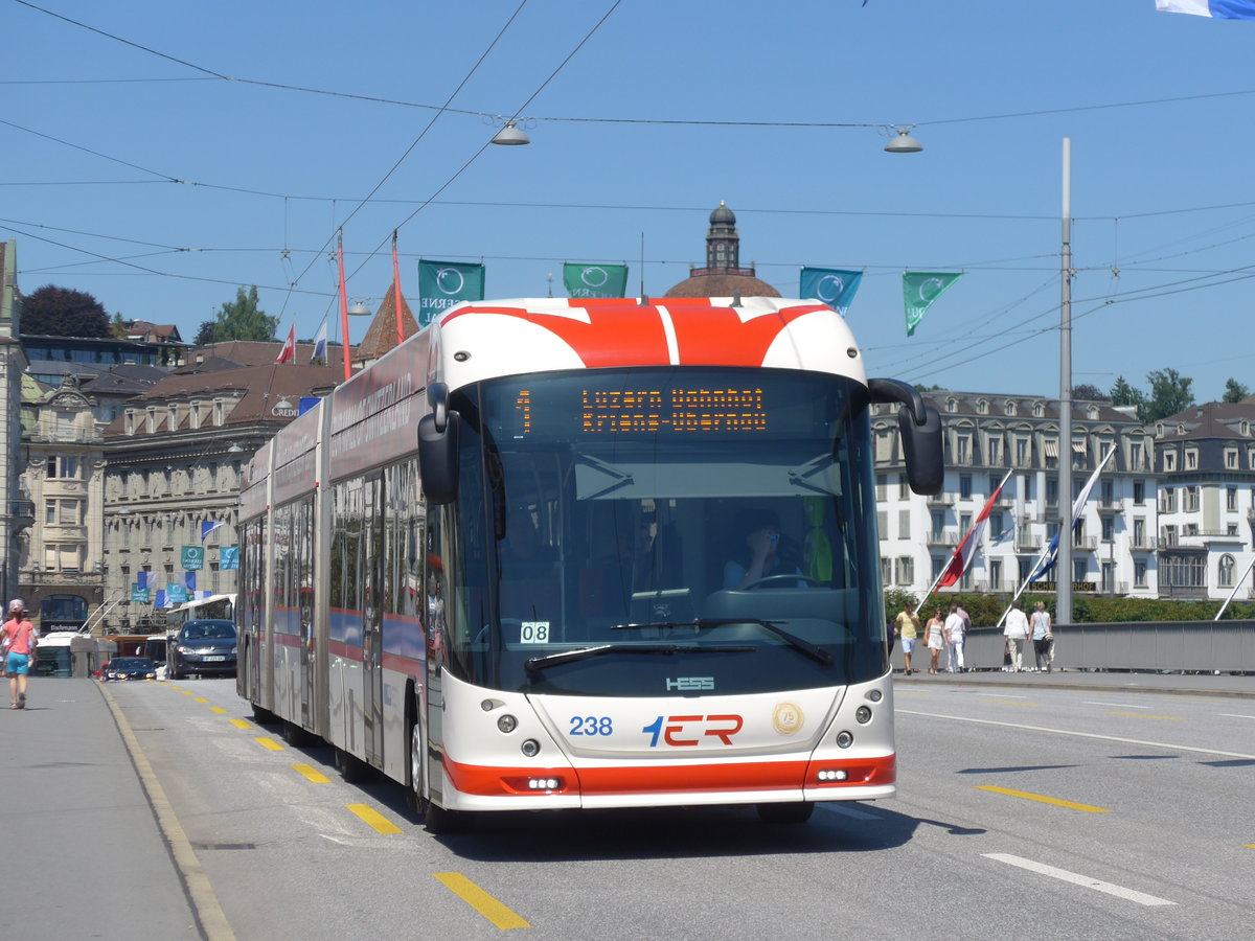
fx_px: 3734
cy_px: 470
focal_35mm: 103
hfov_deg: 19.1
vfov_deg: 14.4
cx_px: 628
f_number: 4.8
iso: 80
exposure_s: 1/640
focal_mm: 20.4
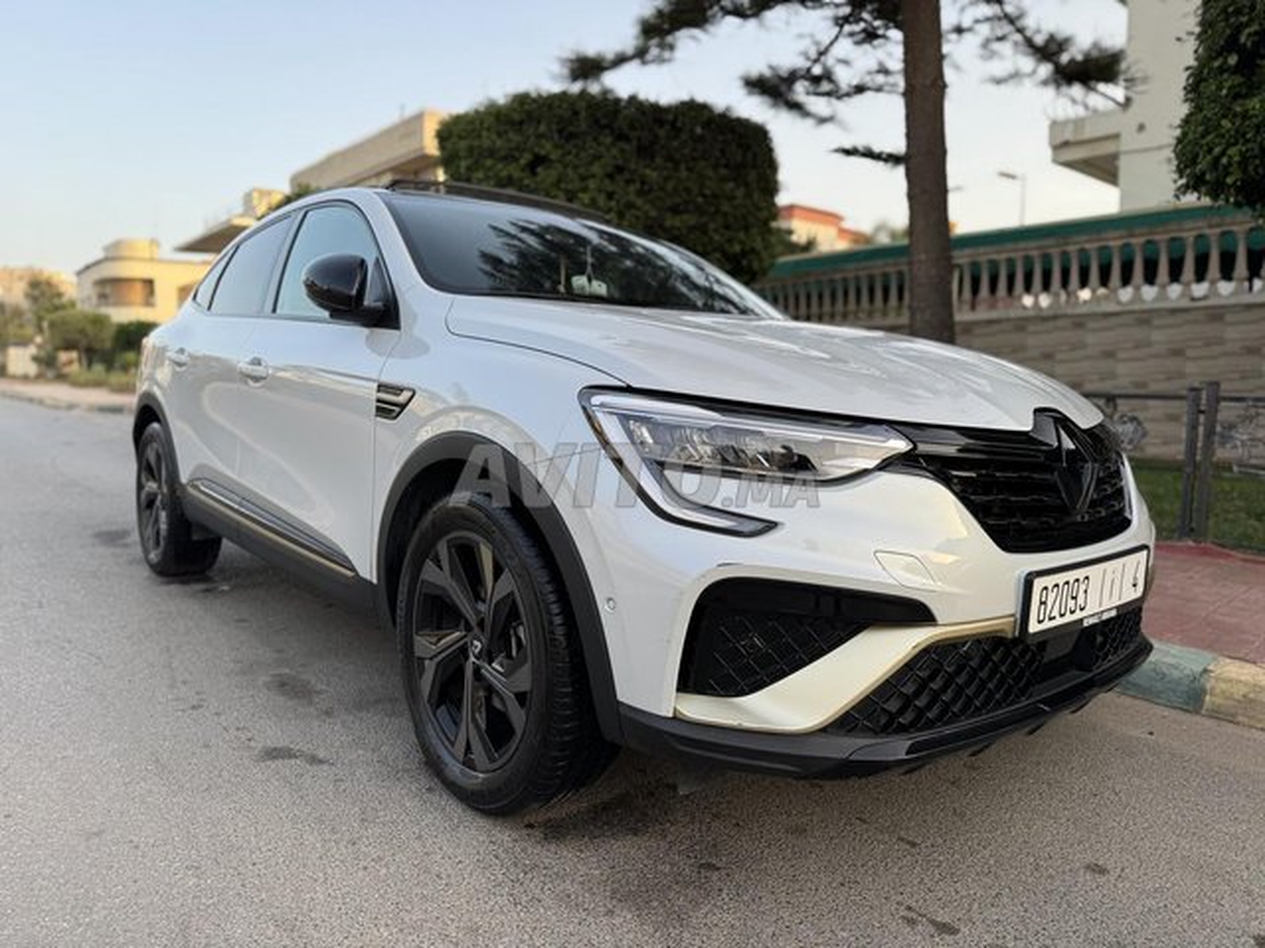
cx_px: 632
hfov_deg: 71.6
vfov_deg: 56.8
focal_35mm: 24
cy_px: 474
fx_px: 877
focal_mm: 6.76
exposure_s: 1/454
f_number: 1.78
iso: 80
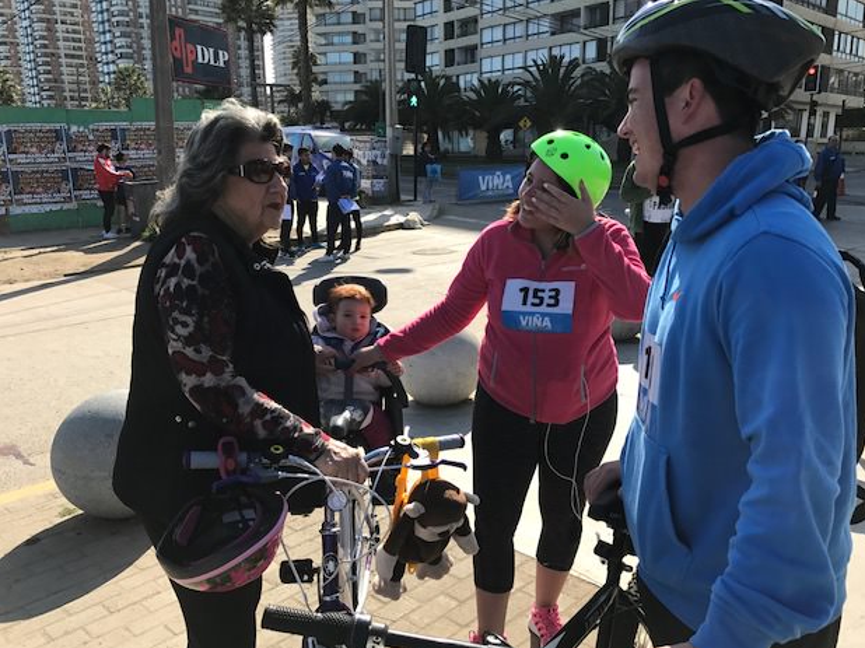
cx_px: 446
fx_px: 724
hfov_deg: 61.7
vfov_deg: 48.2
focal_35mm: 29
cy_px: 333
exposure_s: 1/1570
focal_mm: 3.99
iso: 20
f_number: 1.8
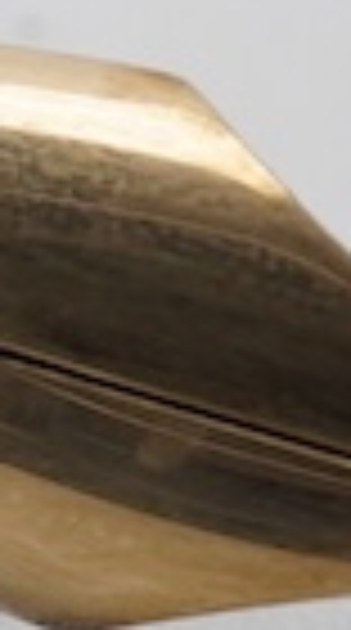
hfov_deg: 3.0
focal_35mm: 380
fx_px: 6333
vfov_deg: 5.7
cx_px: -1429
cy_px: 4
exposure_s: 1/100
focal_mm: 30
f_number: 20
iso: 400
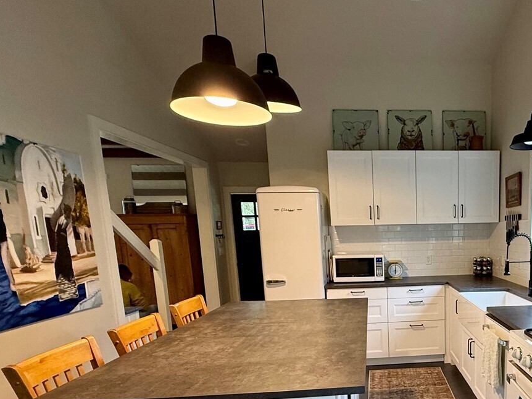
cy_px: 298
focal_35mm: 26
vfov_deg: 50.9
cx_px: 421
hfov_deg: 62.0
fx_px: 399
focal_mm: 2.22
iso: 250
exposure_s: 1/99
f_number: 2.2
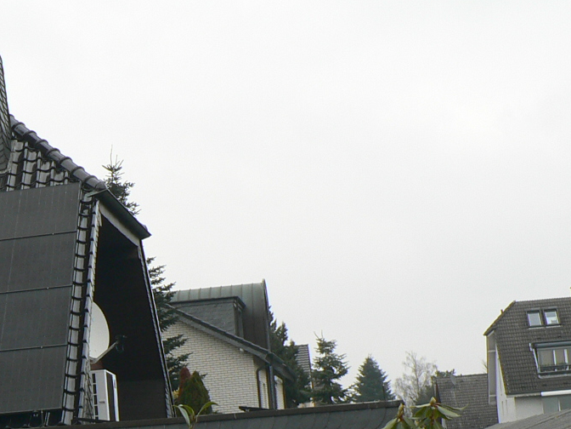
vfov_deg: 14.7
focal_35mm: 100
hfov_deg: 18.8
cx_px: -72
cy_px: 355
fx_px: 1650
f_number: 3.2
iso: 80
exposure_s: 1/100
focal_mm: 6.9
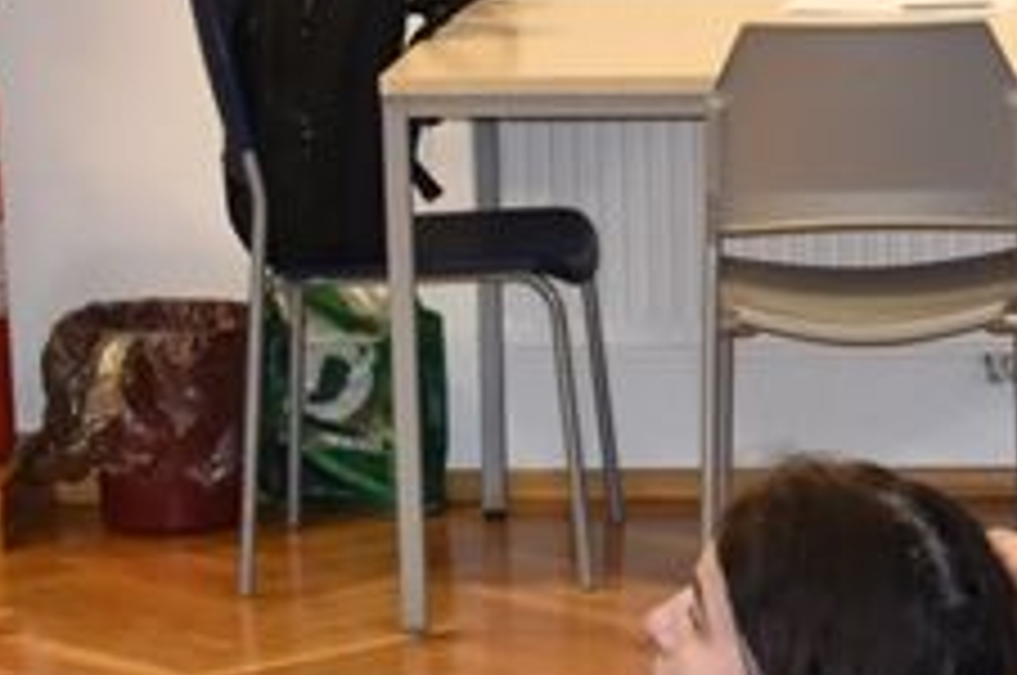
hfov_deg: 8.3
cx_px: 1922
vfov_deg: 5.7
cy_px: -29
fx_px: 6721
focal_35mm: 238
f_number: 4.5
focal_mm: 35
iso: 640
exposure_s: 1/60
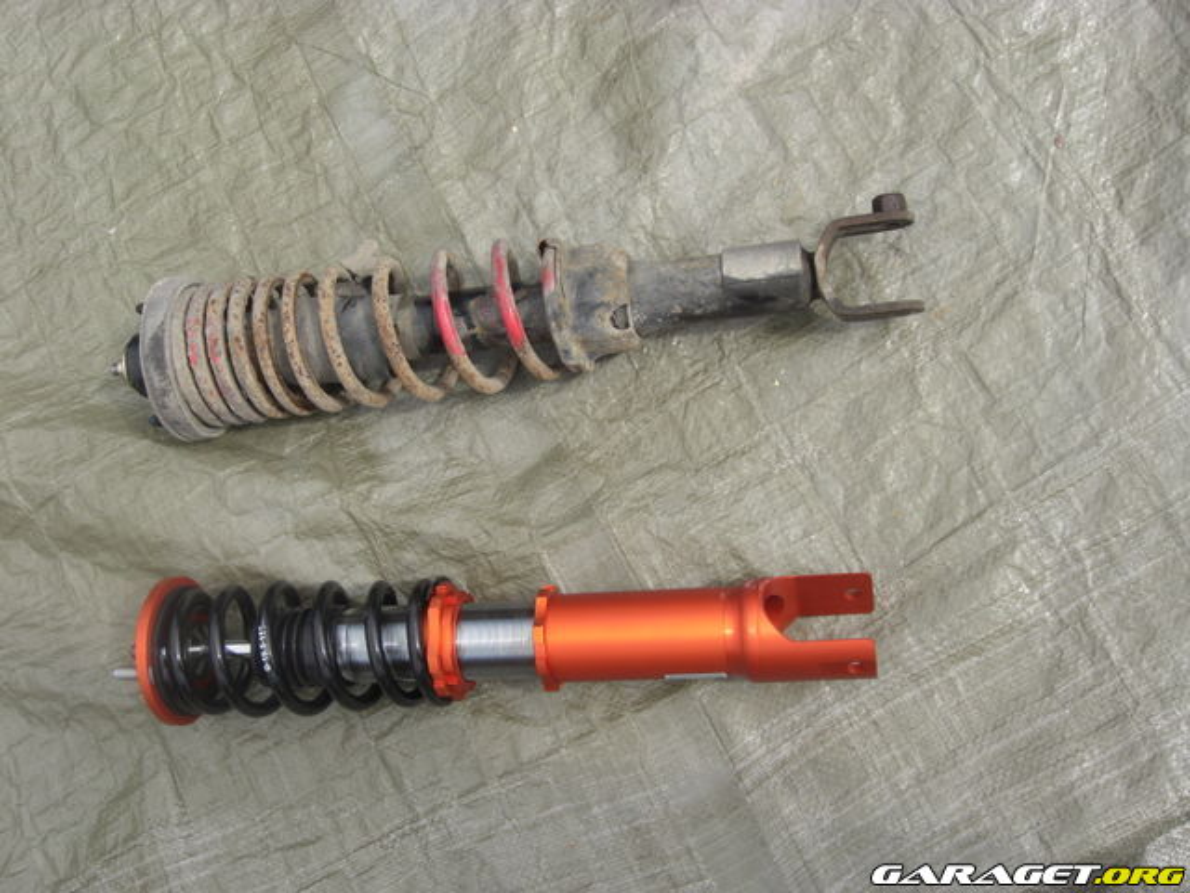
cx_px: 595
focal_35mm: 38
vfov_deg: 37.7
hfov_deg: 49.0
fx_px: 1306
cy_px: 446
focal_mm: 7.9
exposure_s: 1/400
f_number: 4
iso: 80
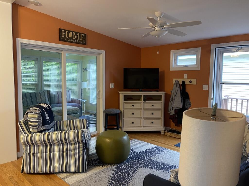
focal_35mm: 25
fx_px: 180
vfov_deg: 54.9
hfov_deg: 69.4
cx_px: 124
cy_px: 93
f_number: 1.6
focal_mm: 5.1
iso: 320
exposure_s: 1/60
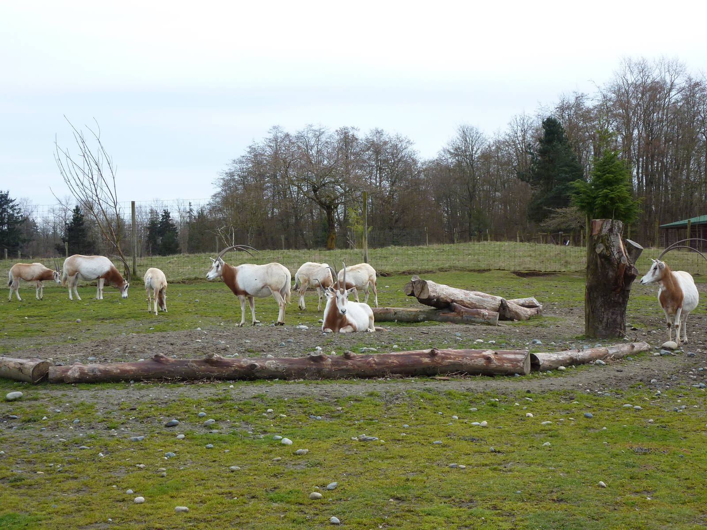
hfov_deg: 32.7
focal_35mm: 59
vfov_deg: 24.8
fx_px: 1205
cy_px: 265
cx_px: 354
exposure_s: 1/500
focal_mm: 9.7
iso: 125
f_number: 3.9
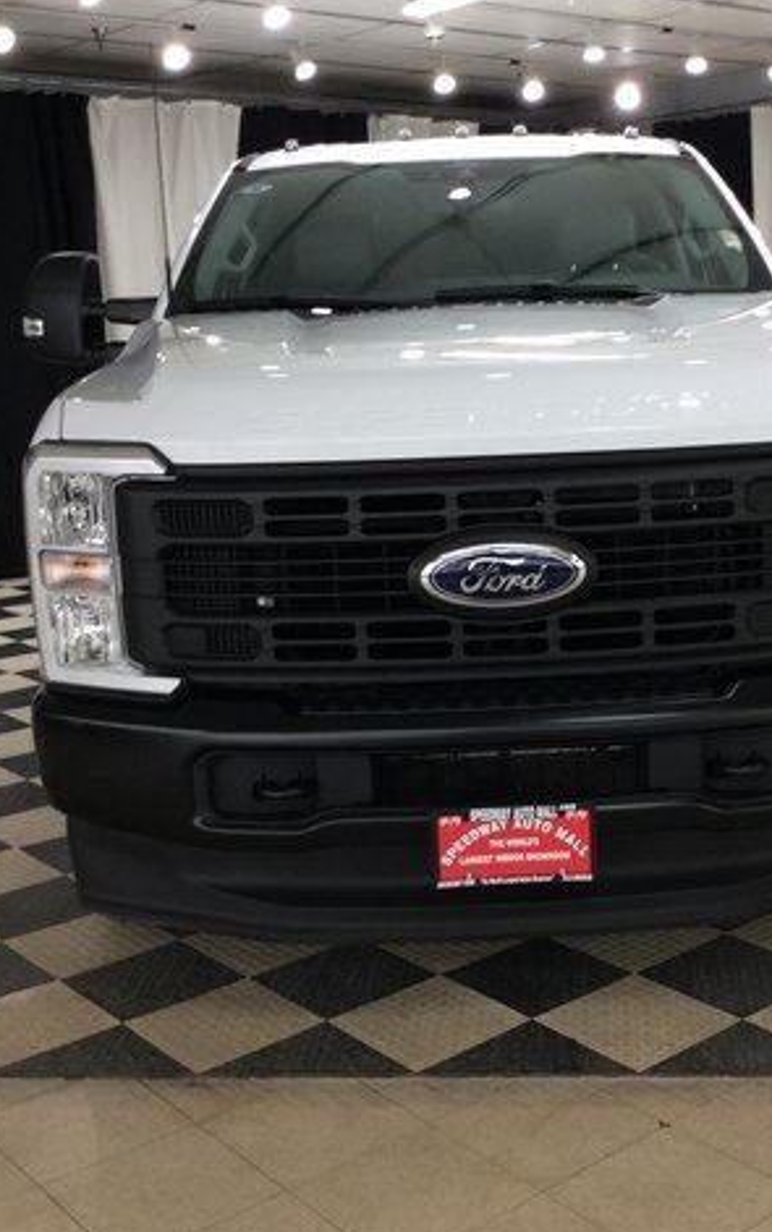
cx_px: 487
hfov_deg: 27.9
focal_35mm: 46
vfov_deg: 43.5
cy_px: 617
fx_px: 1546
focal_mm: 3.3
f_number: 2.4
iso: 50
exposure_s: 1/25
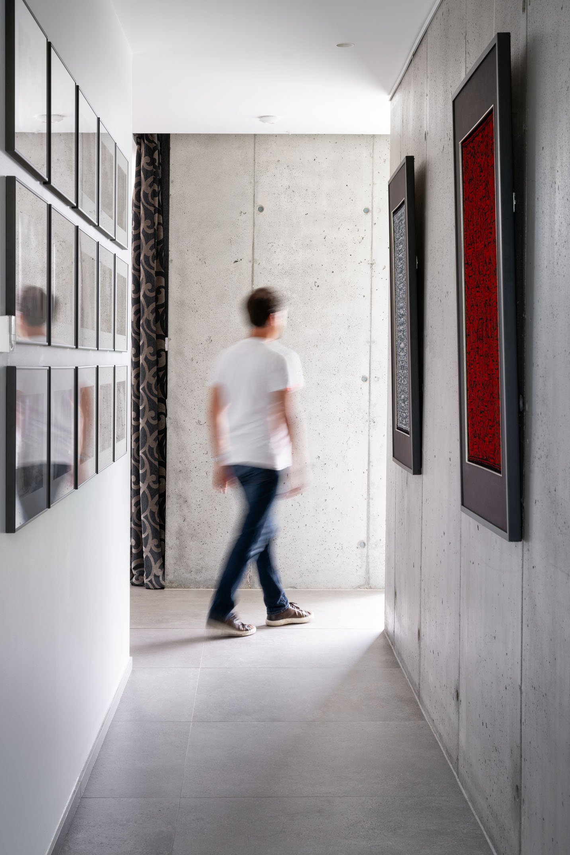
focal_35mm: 56
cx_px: 268
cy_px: 381
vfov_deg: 35.3
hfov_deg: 24.0
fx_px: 1341
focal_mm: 48.4
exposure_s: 1/4
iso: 160
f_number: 13
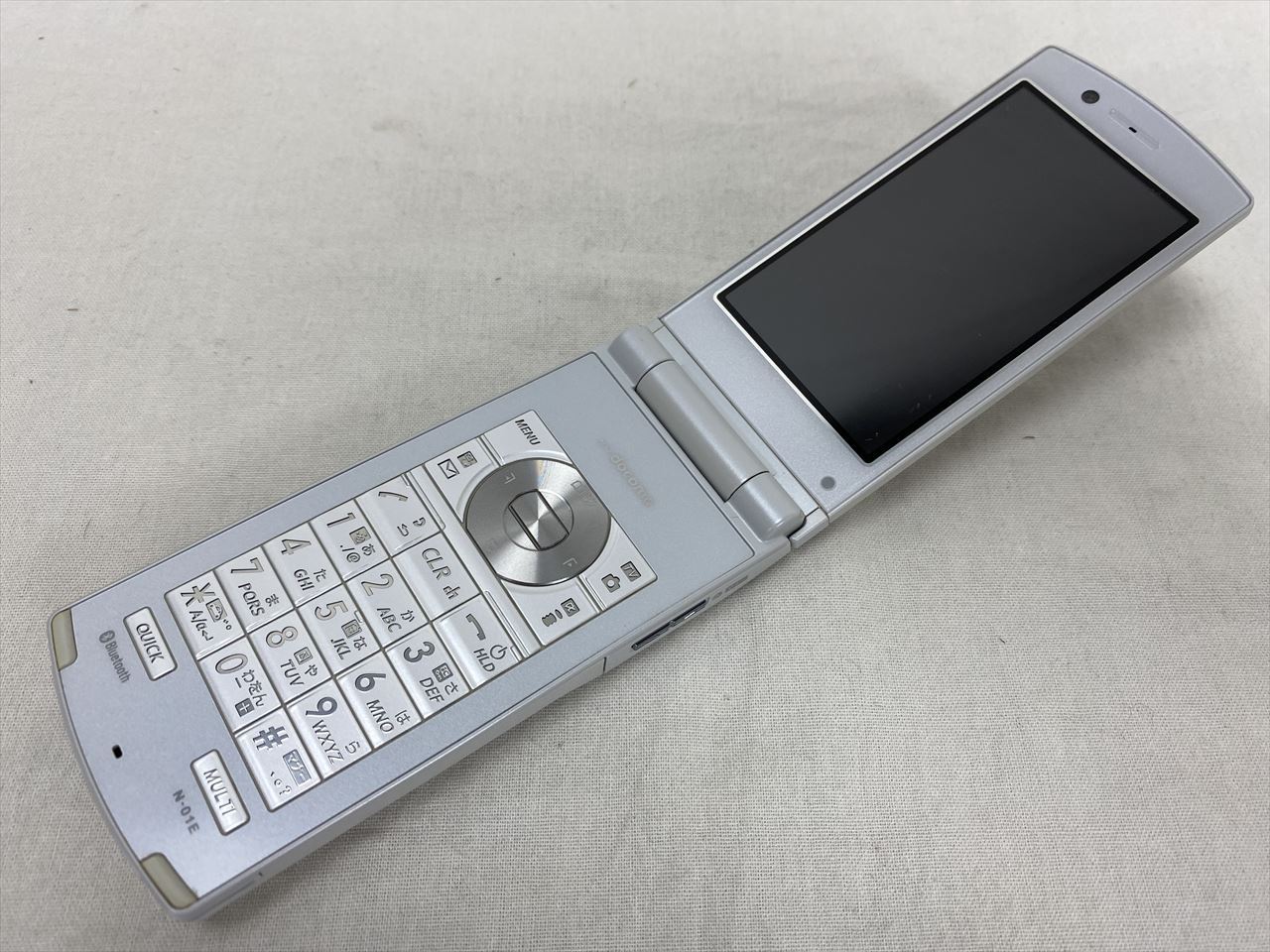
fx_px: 954
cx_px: 635
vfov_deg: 53.1
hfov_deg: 67.3
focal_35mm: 26
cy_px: 476
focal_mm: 4.25
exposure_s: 1/120
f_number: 1.8
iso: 50
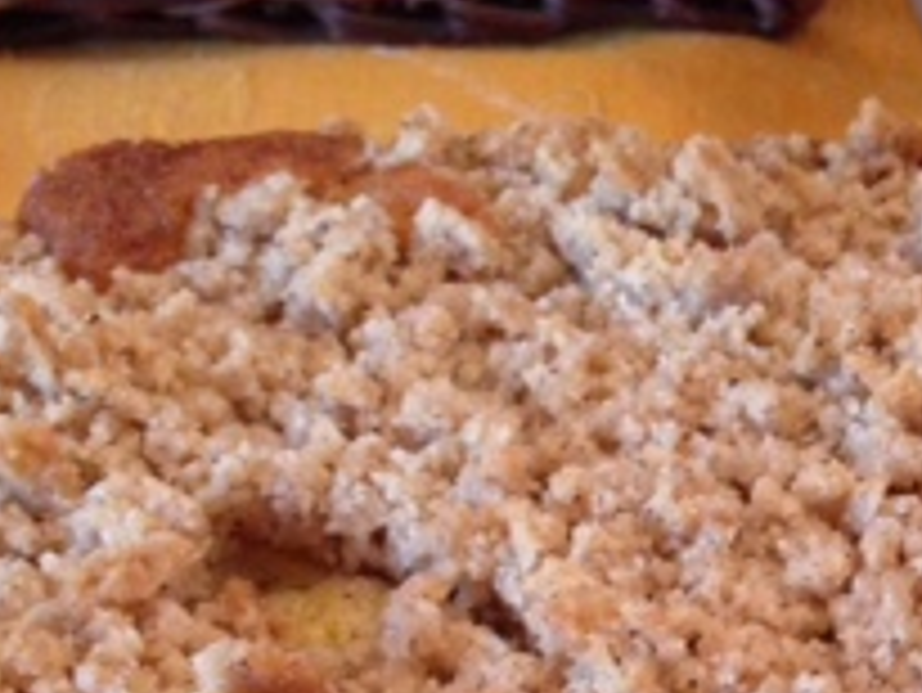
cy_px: 1066
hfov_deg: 18.6
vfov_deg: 13.5
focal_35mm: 103
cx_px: 895
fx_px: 2745
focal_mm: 4.12
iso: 200
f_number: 2.4
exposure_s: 1/20
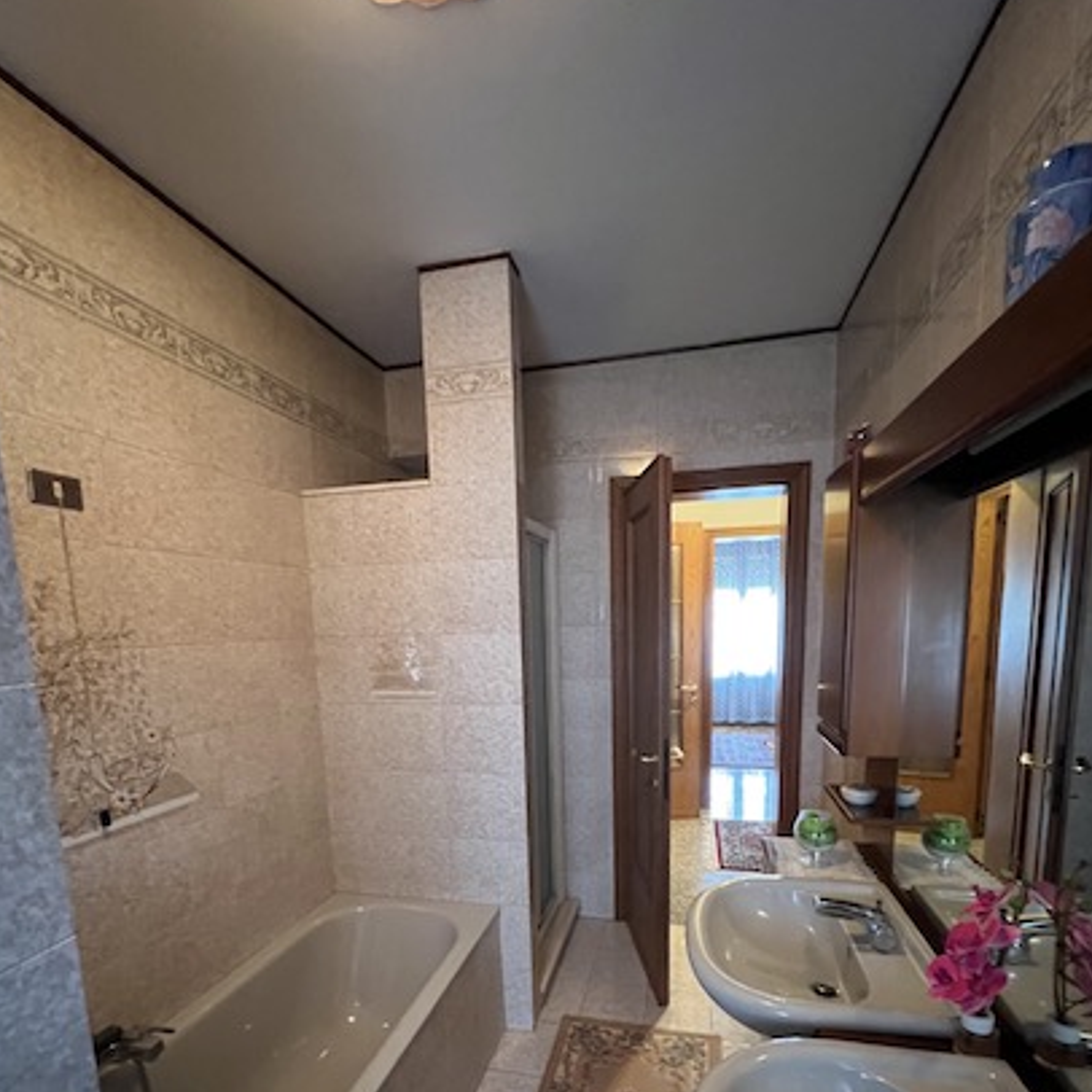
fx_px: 607
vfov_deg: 81.3
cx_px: 535
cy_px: 724
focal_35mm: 17
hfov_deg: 84.0
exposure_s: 1/34
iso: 800
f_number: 1.8
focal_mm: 1.57
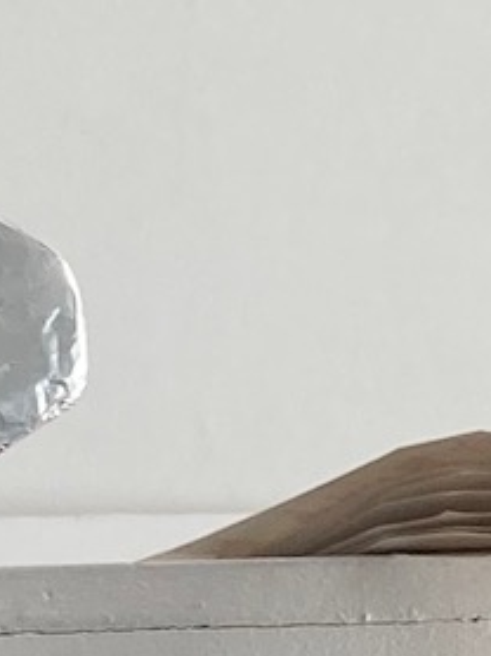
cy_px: 1513
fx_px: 4072
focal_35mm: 215
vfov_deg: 8.5
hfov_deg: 6.3
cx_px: -977
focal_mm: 3.99
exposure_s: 1/122
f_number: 1.8
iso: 32
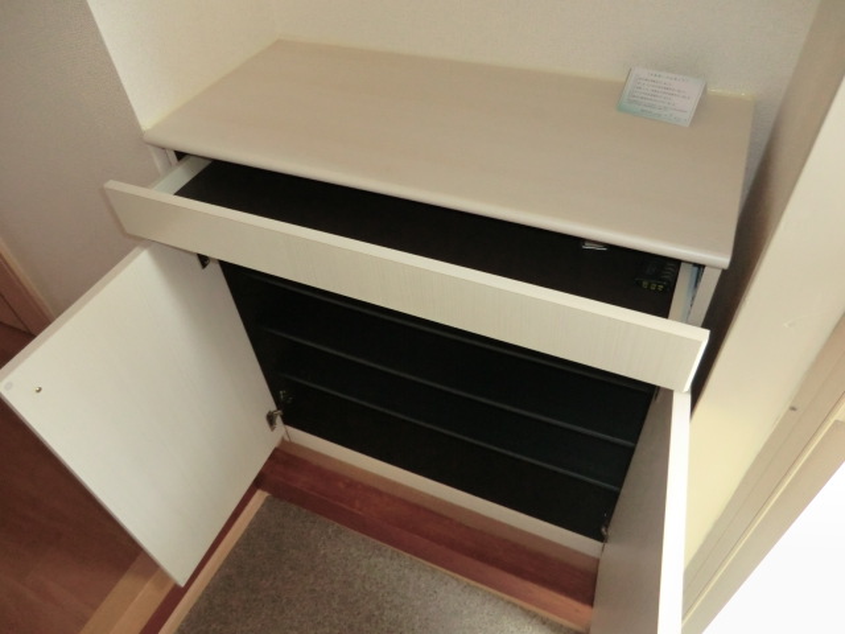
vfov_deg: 56.8
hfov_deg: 71.6
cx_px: 422
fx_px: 586
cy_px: 317
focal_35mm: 24
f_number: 3.2
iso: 400
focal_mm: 4.3
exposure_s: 1/20
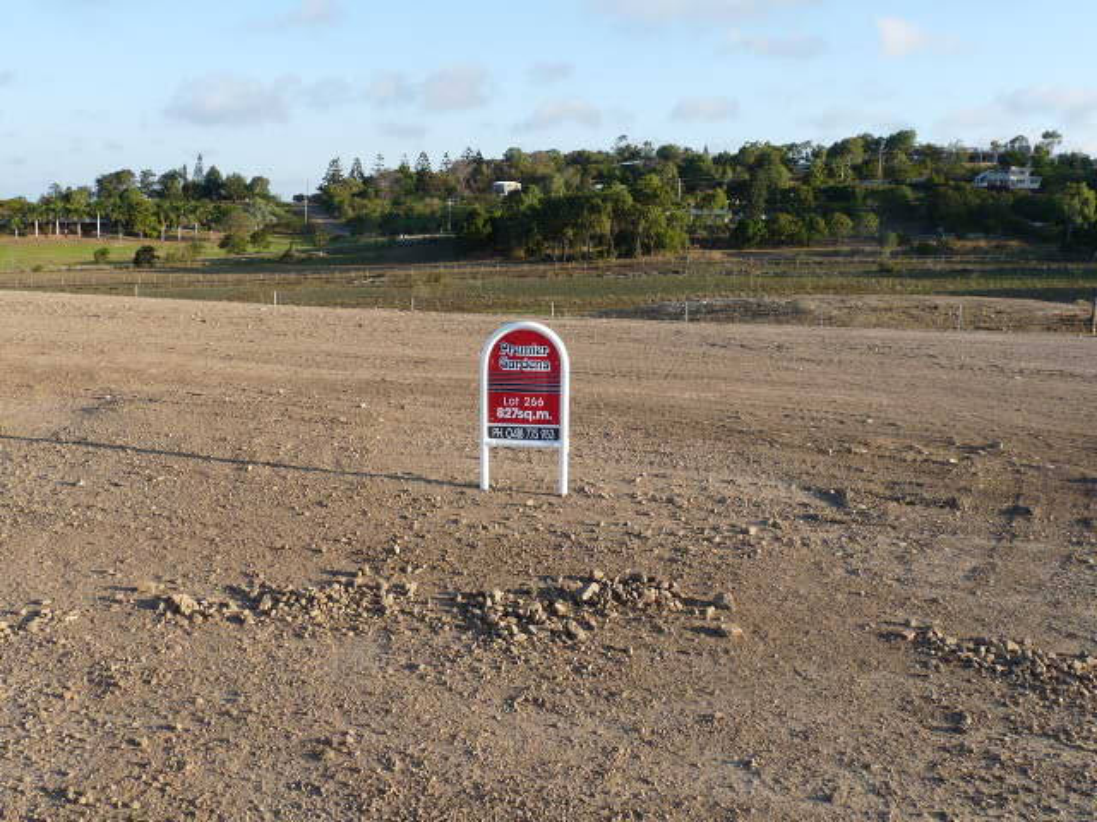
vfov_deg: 37.7
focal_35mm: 38
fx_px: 1204
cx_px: 548
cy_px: 411
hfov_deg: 49.0
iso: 100
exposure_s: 1/200
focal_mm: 4.8
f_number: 5
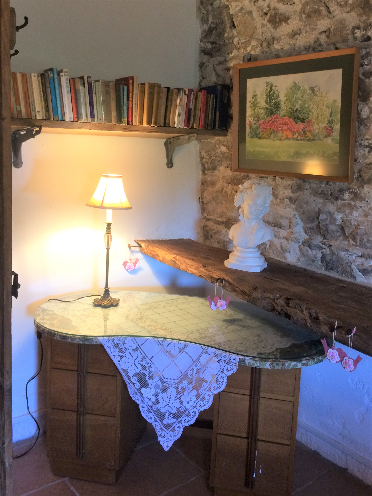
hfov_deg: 48.2
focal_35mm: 29
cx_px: 186
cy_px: 248
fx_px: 416
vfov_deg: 61.7
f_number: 2.2
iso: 250
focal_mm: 4.15
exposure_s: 1/33
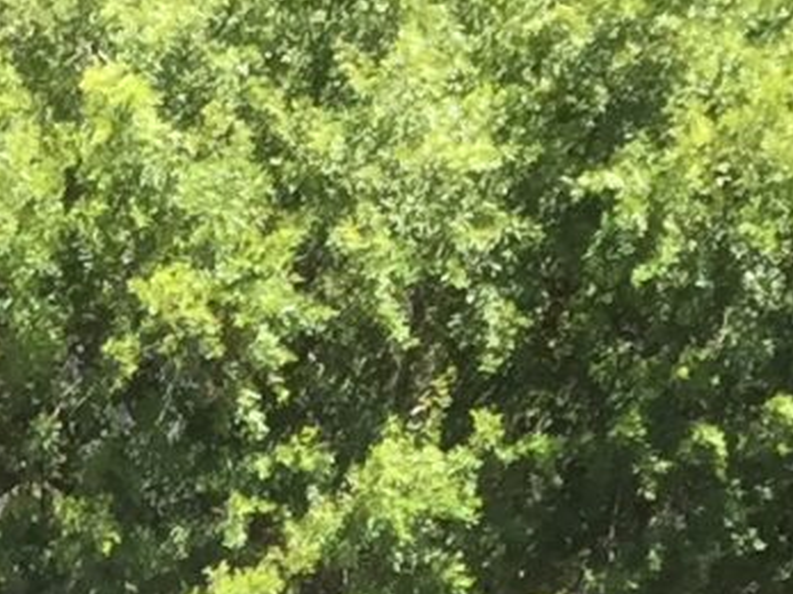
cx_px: -665
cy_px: 1933
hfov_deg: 8.8
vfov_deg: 6.2
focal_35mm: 214
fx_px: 4901
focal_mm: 4.15
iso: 32
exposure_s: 1/471
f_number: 2.2
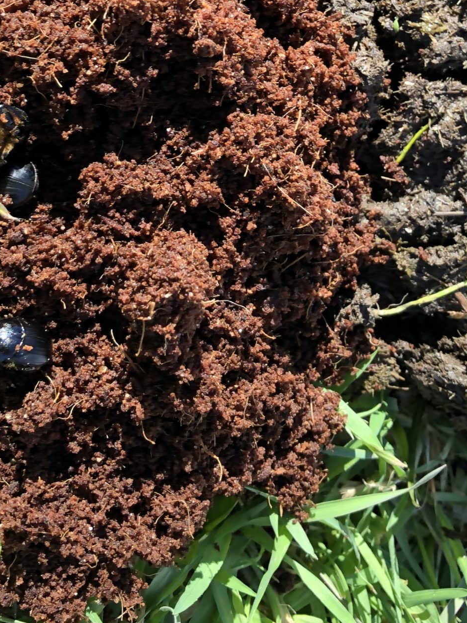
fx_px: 1026
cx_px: 195
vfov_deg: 32.6
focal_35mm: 57
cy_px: 98
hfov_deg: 25.6
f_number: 1.8
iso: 20
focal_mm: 3.99
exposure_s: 1/130
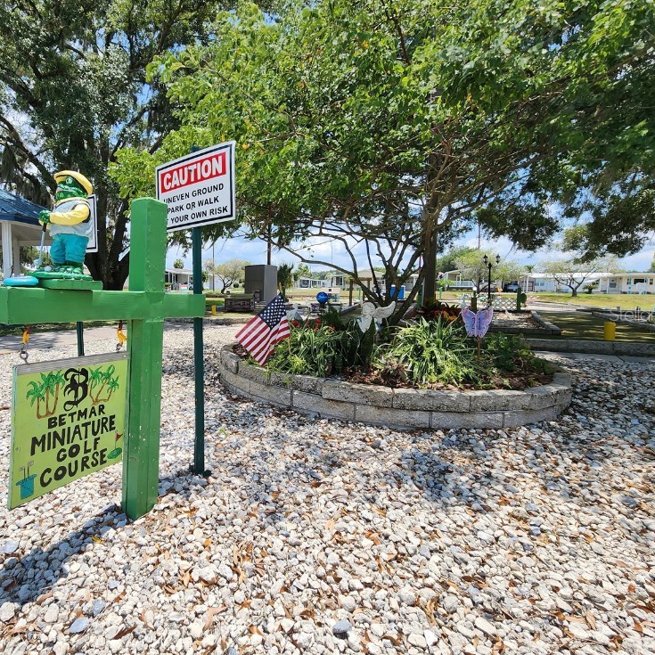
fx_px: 343
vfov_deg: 87.4
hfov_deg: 85.4
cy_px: 314
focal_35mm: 16
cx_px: 237
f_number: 2.2
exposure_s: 1/1756
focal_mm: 2.2
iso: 50
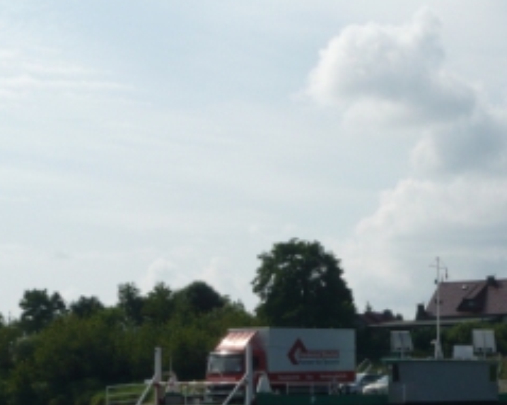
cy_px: 350
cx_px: 388
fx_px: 1320
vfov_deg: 17.2
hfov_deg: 21.5
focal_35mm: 88
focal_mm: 7.9
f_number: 10
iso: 100
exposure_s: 1/320
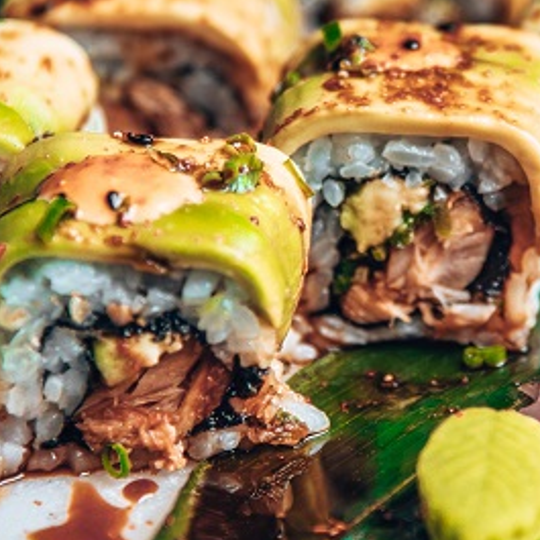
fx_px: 4748
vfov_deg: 6.5
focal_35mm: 269
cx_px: 418
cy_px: 230
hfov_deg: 6.5
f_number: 4
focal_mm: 105
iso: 100
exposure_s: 1/160
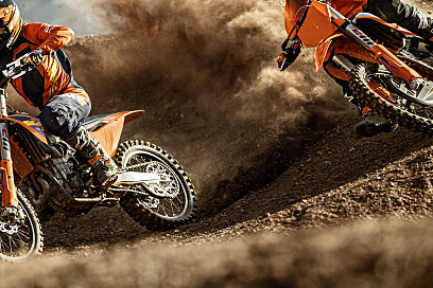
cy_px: 111
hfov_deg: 8.1
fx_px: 3067
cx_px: 152
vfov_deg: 5.4
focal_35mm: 255
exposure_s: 1/1600
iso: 1000
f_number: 4.5
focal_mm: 170
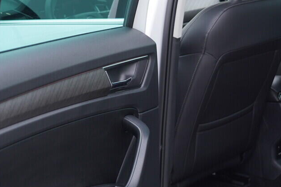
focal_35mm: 83
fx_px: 647
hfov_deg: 24.2
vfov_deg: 16.4
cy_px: 89
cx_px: 219
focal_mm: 24
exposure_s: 1/40
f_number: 2.8
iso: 125
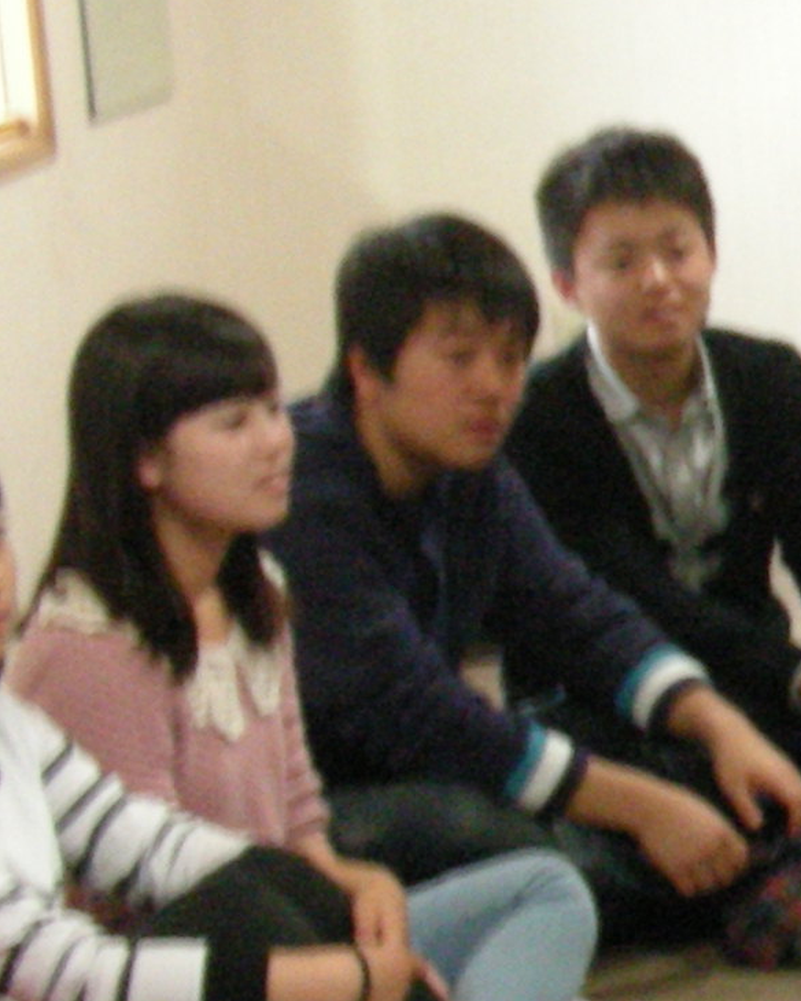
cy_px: 607
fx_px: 4238
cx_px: 1557
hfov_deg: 10.1
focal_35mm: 143
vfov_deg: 13.5
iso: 377
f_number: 3.5
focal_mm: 6.3
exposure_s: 1/8
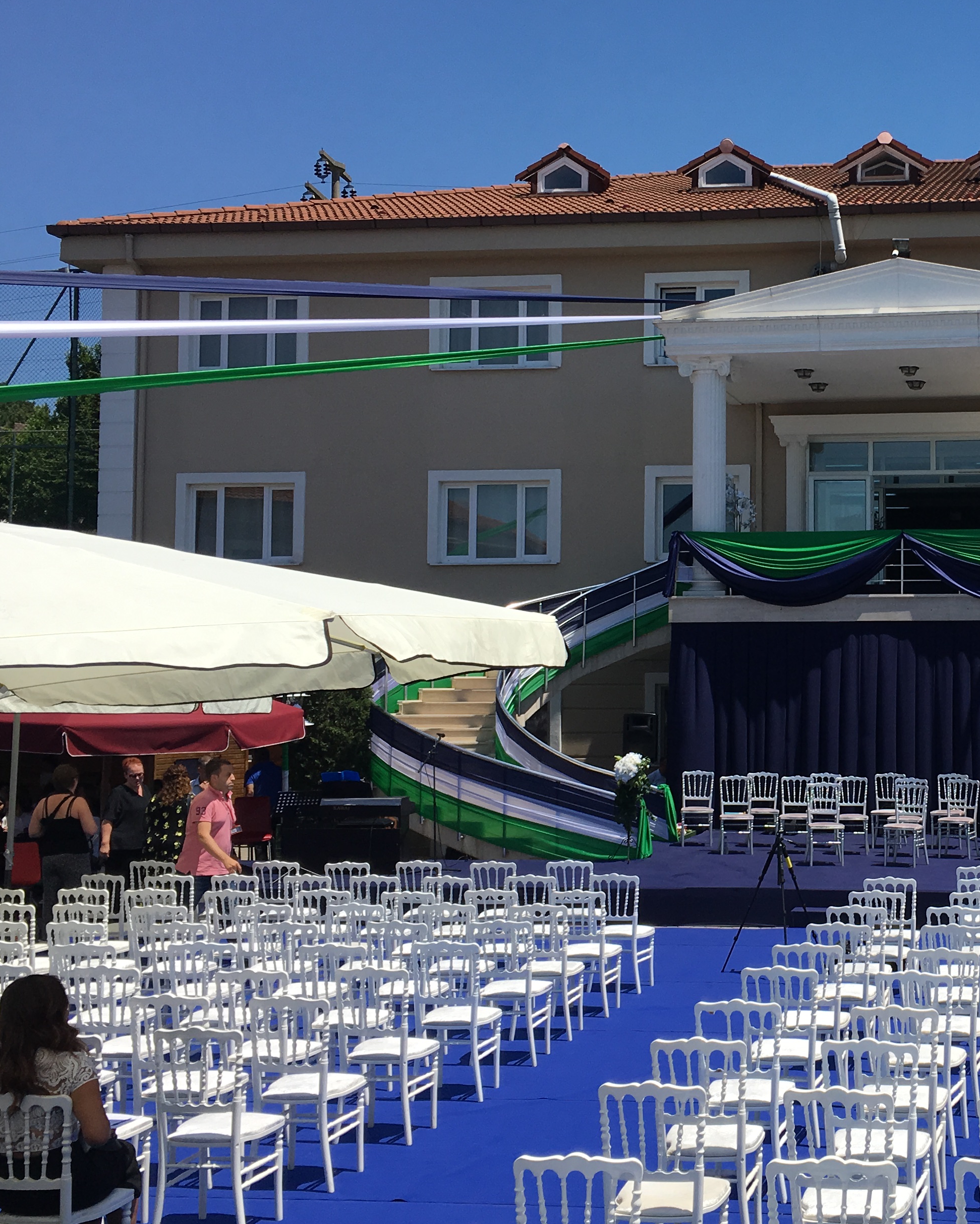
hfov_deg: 30.6
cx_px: 886
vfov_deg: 39.5
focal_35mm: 47
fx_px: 1704
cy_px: 563
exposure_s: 1/2198
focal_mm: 4.15
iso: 25
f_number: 2.2
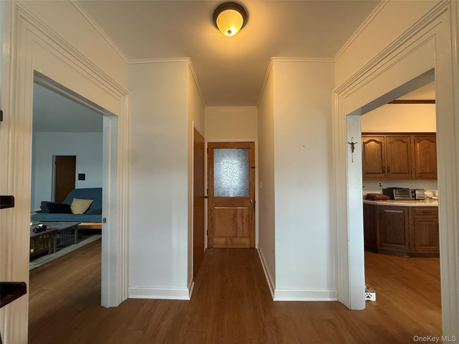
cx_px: 230
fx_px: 186
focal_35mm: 14
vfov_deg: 85.7
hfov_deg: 102.1
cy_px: 172
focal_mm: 2.22
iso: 320
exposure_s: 1/60
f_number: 2.2
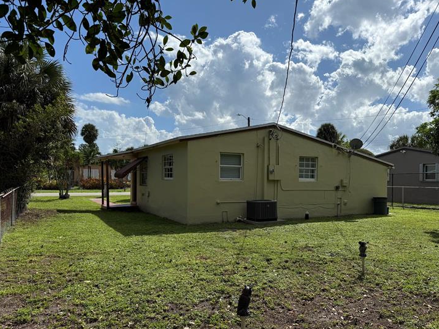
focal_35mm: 27
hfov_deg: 65.3
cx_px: 235
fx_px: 342
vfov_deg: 51.3
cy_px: 180
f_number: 1.78
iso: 80
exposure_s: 1/9091
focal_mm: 6.76
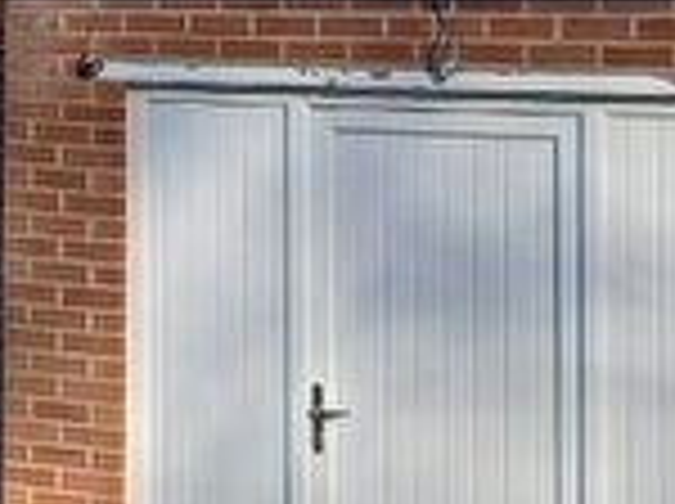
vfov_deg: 12.5
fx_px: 2278
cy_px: 2
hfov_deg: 16.2
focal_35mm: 117
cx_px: -117
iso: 25
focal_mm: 4.6
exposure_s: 1/472
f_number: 2
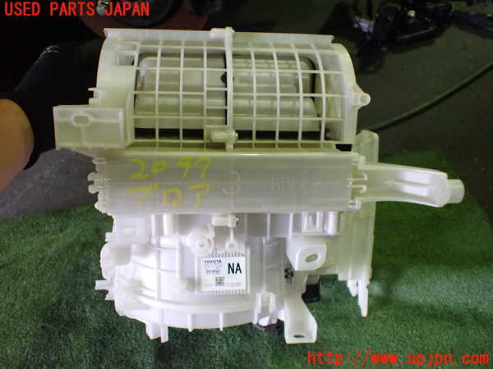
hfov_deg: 60.0
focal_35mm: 30
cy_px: 184
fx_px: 427
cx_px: 246
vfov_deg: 46.8
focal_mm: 5.4
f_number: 2.3
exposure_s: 1/60
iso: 800
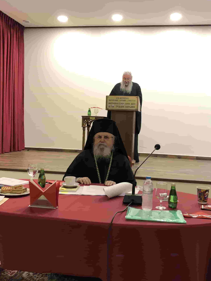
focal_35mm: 38
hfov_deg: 37.7
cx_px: 113
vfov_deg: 49.0
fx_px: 309
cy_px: 141
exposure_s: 1/17
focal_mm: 4
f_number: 1.8
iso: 40
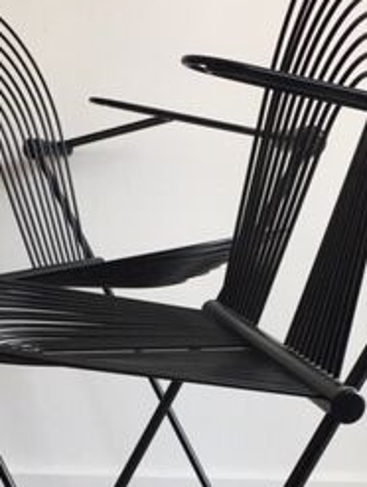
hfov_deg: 19.7
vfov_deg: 25.3
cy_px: 416
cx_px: 154
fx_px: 1057
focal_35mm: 75
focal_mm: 4.15
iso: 80
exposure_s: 1/33
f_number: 2.2
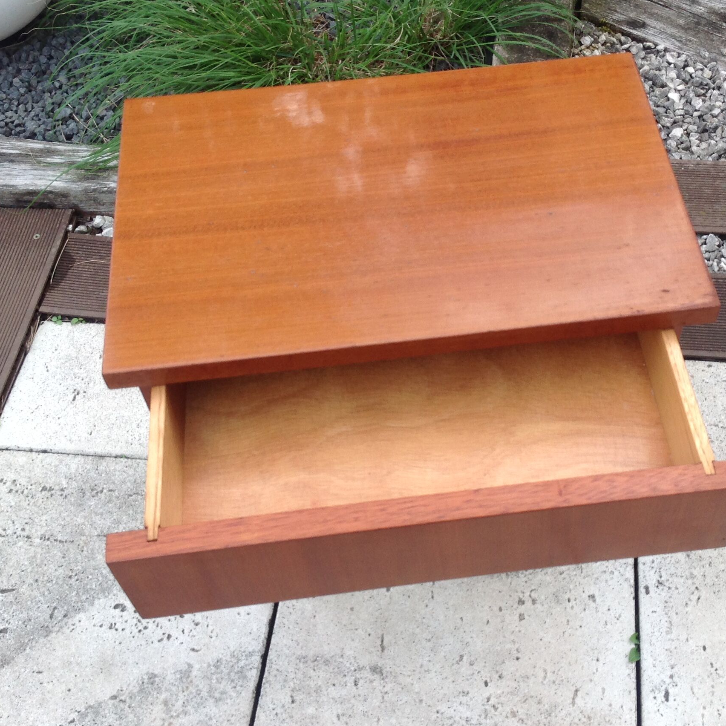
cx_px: 442
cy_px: 351
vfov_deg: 36.1
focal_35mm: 47
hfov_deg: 35.9
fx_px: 1115
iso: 50
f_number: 2.4
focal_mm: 4.28
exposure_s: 1/211
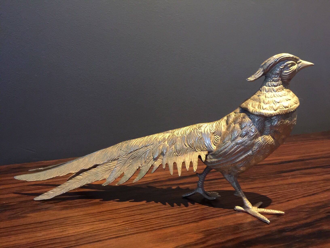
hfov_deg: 61.7
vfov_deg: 48.2
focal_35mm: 29
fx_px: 276
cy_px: 124
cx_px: 165
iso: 125
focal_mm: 4.15
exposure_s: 1/8
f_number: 2.2
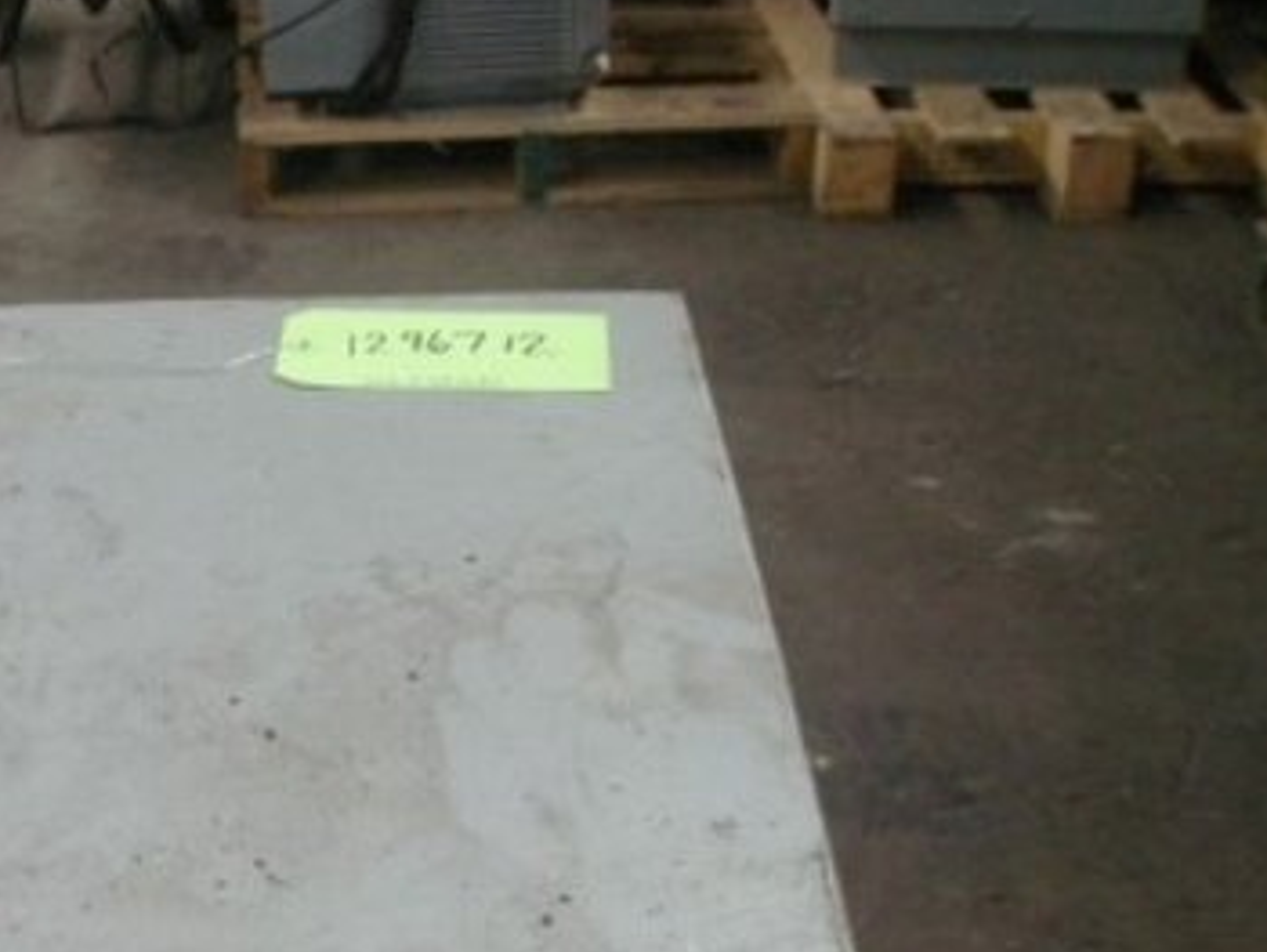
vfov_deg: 18.2
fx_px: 2930
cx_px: 167
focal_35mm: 80
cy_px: 836
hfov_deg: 23.8
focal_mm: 7.5
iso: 400
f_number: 2.7
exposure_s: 1/23.6
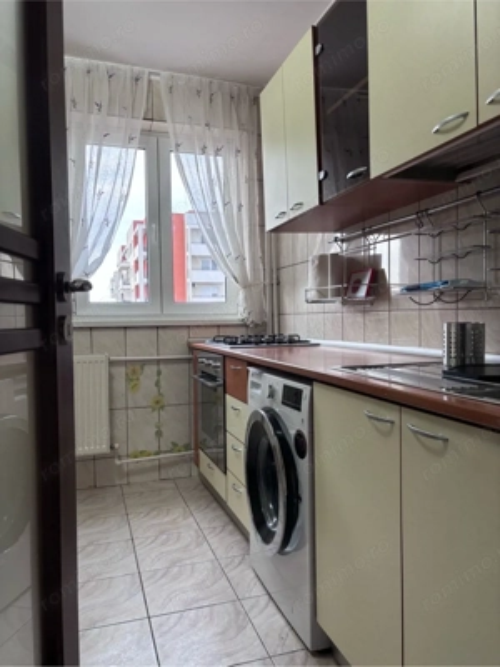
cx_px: 250
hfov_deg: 53.1
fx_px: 501
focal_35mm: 26
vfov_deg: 67.3
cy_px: 334
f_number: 1.6
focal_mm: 5.96
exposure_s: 1/100
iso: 125
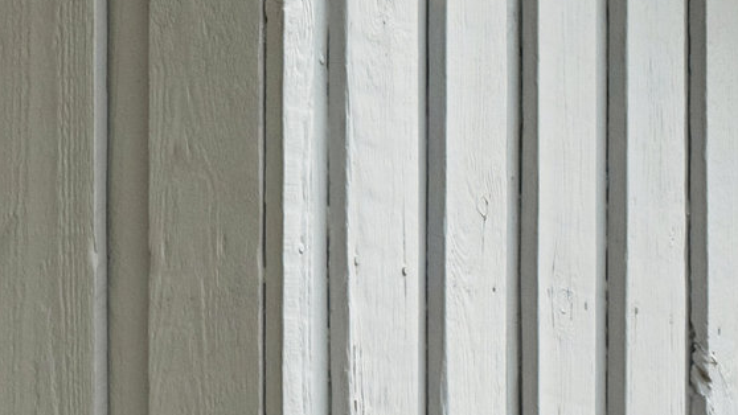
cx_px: 103
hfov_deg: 6.4
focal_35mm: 338
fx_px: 6615
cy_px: 1238
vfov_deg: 3.5
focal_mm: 60
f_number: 5.6
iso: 400
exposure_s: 1/1600
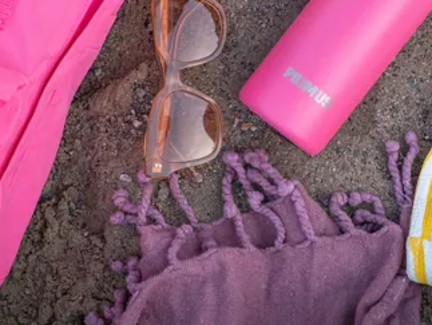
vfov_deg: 11.7
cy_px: -5
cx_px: 158
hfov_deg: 15.6
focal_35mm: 126
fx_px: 1574
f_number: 3.6
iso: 640
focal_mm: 35
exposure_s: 1/100
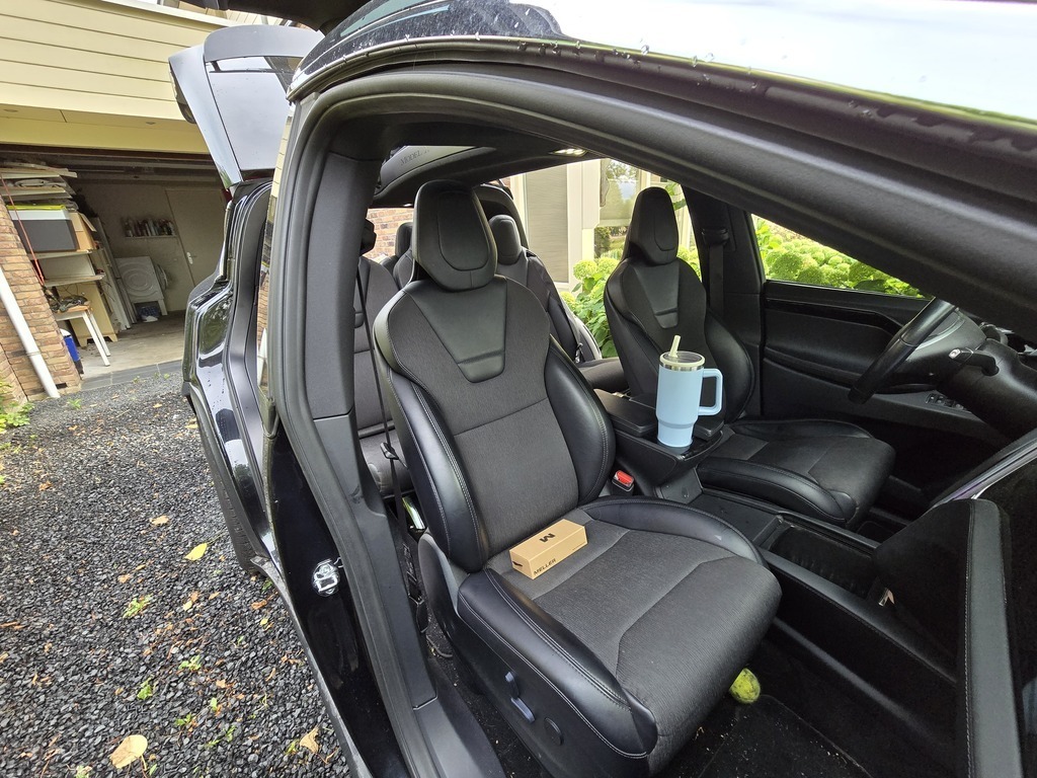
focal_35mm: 13
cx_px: 518
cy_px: 389
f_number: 2.2
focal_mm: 2.2
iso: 250
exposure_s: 1/359
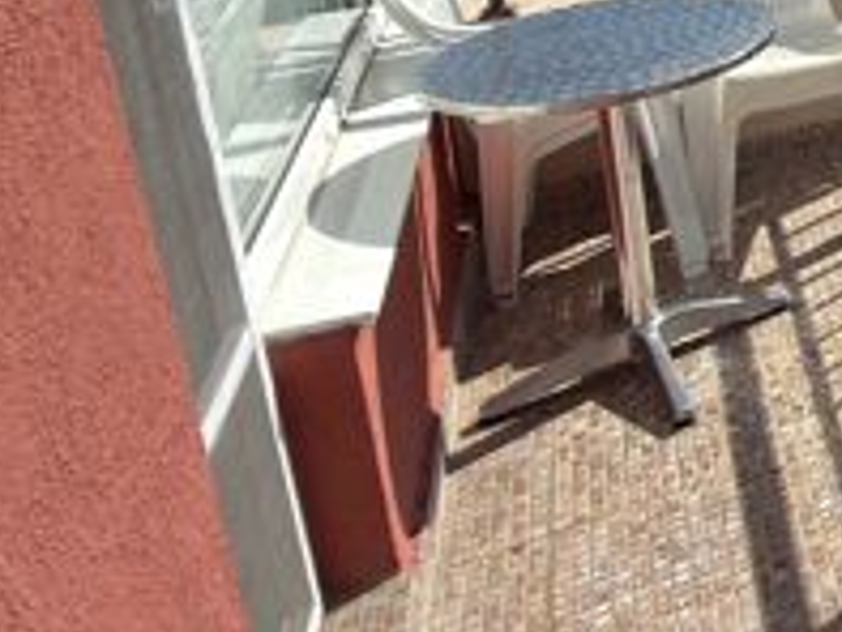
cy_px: -149
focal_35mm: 50
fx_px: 1217
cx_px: 1404
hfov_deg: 24.3
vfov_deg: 25.7
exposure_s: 1/720
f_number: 2.2
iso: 20
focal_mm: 2.22
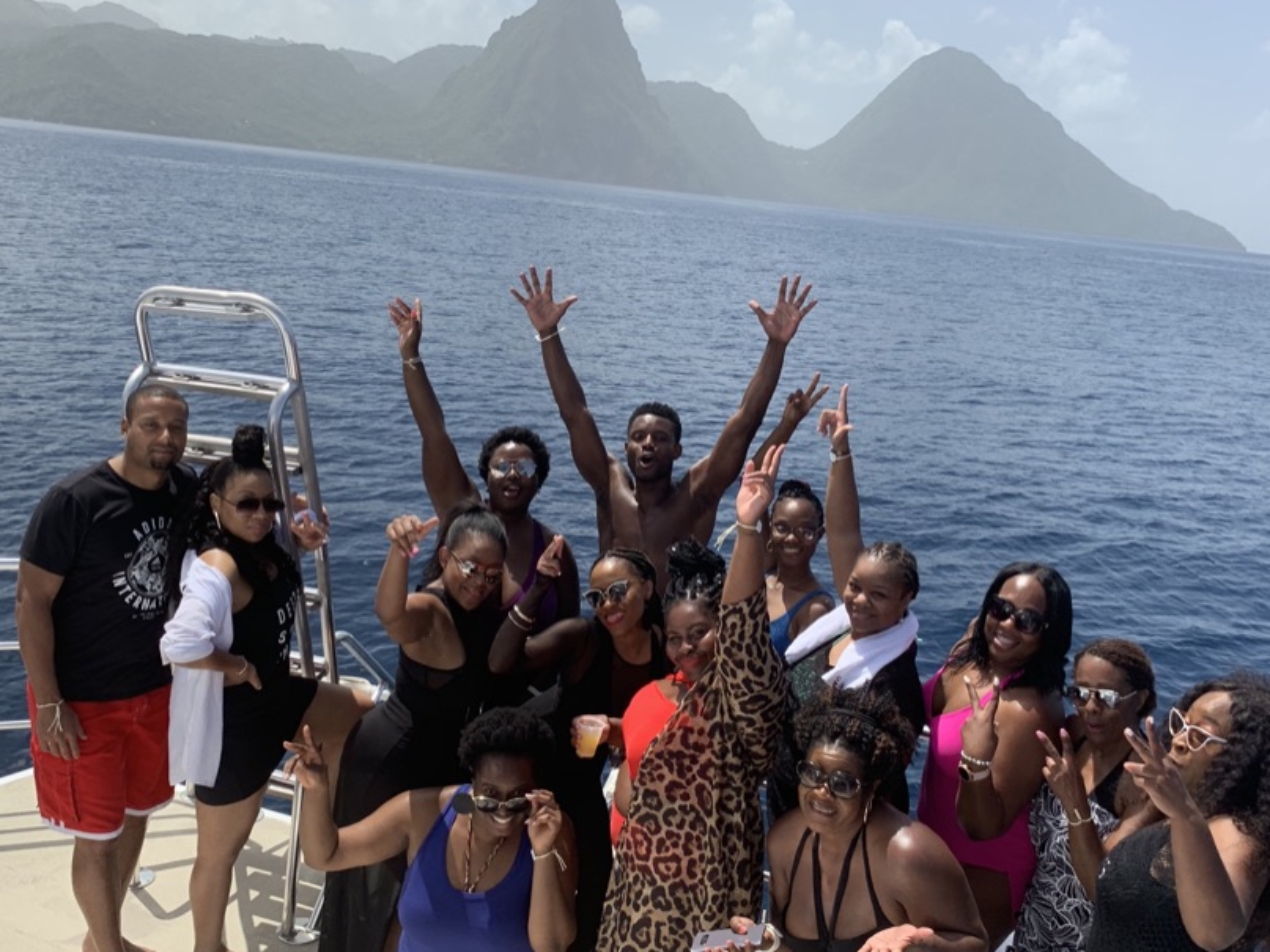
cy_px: 511
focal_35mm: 29
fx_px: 1064
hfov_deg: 61.5
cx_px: 700
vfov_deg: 48.2
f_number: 1.8
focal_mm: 4.25
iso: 25
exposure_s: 1/1953
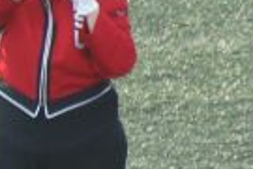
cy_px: 56
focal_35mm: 2272
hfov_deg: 0.9
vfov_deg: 0.6
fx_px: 15966
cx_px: -290
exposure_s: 1/125
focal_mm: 200
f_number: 5.6
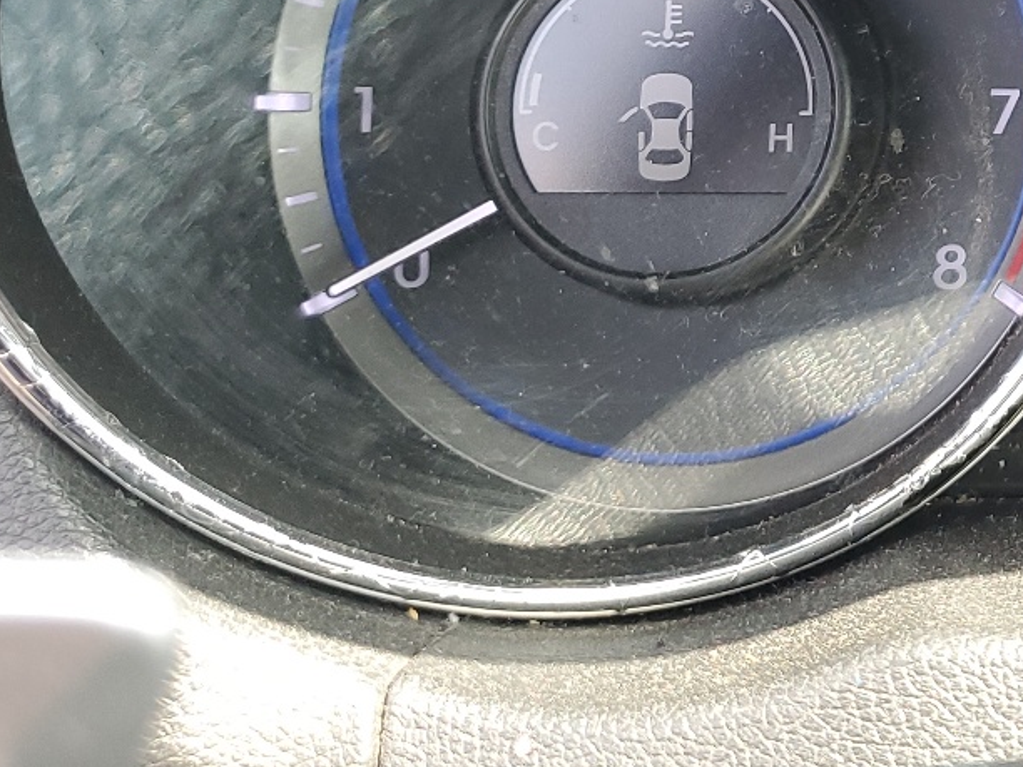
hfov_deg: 25.4
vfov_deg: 20.8
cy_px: -32
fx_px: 2010
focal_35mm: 68
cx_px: 1252
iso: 68
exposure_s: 1/120
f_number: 1.5
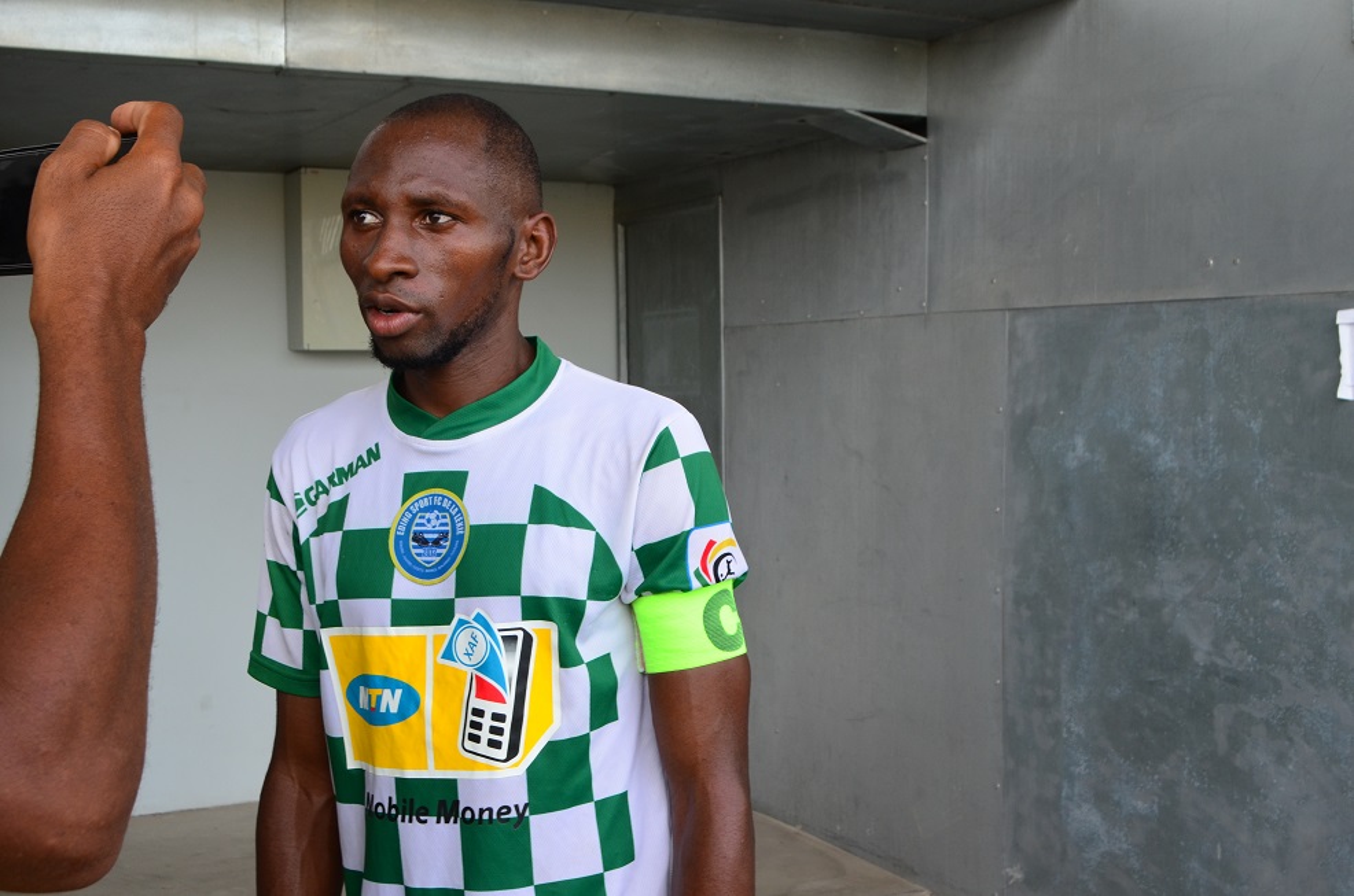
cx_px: 677
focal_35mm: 44
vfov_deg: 30.7
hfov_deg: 45.0
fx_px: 1633
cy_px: 448
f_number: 10
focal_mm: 29
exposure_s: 1/60
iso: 400
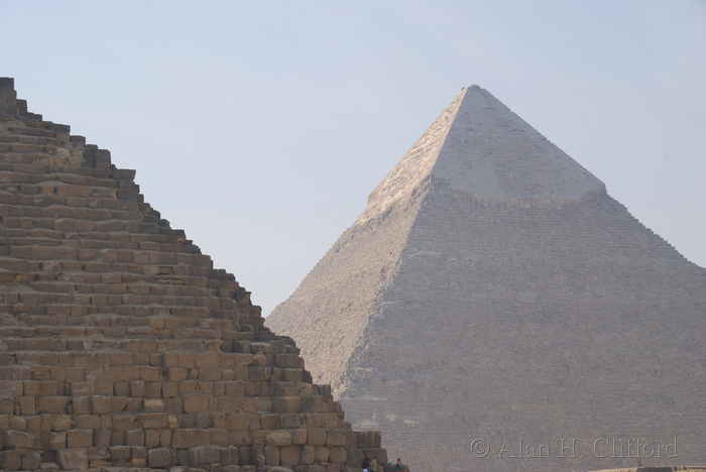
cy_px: 236
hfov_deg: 19.4
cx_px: 353
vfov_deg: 13.1
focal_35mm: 105
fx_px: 2061
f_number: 11
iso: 100
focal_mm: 70
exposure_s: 1/200
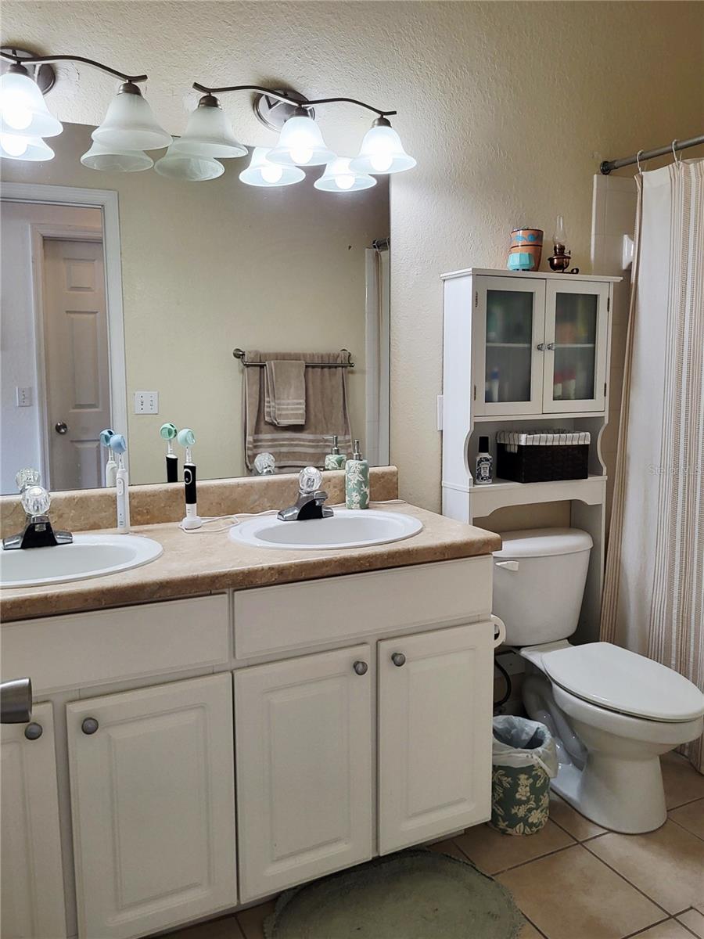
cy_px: 470
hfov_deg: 53.1
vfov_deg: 67.3
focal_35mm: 26
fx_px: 705
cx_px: 352
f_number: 1.8
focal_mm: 5.4
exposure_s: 1/120
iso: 160
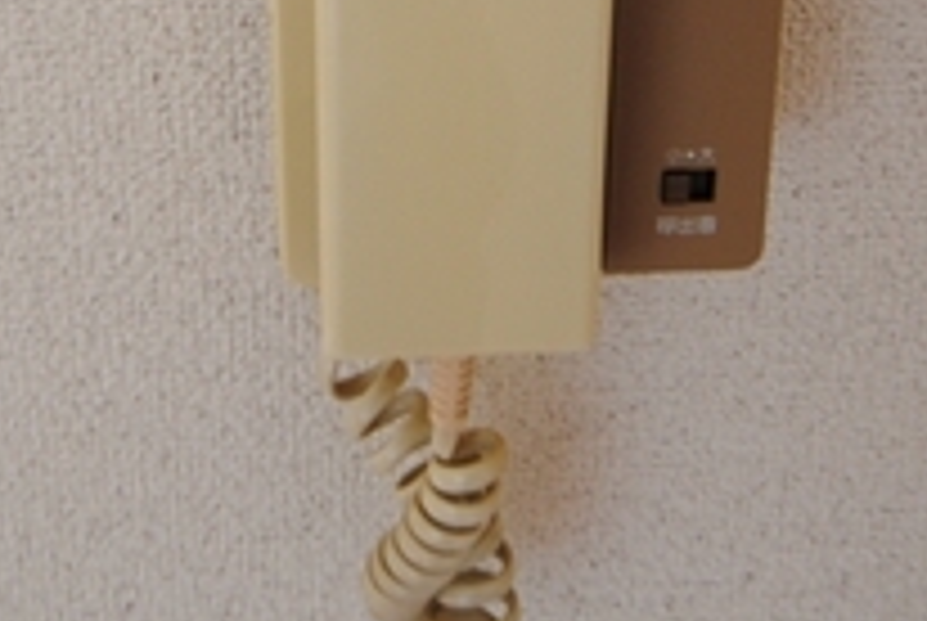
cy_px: -97
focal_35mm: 61
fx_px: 1561
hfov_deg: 32.9
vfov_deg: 21.1
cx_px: 342
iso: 100
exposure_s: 1/1.6
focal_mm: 13
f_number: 5
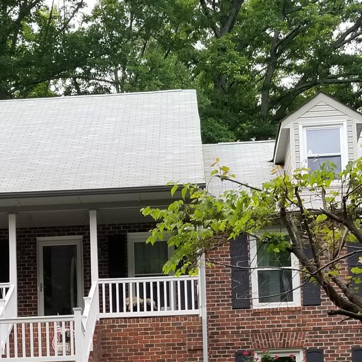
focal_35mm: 76
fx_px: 899
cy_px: 363
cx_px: 131
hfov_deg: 22.7
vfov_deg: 21.9
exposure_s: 1/502
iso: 50
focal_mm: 4.3
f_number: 1.7
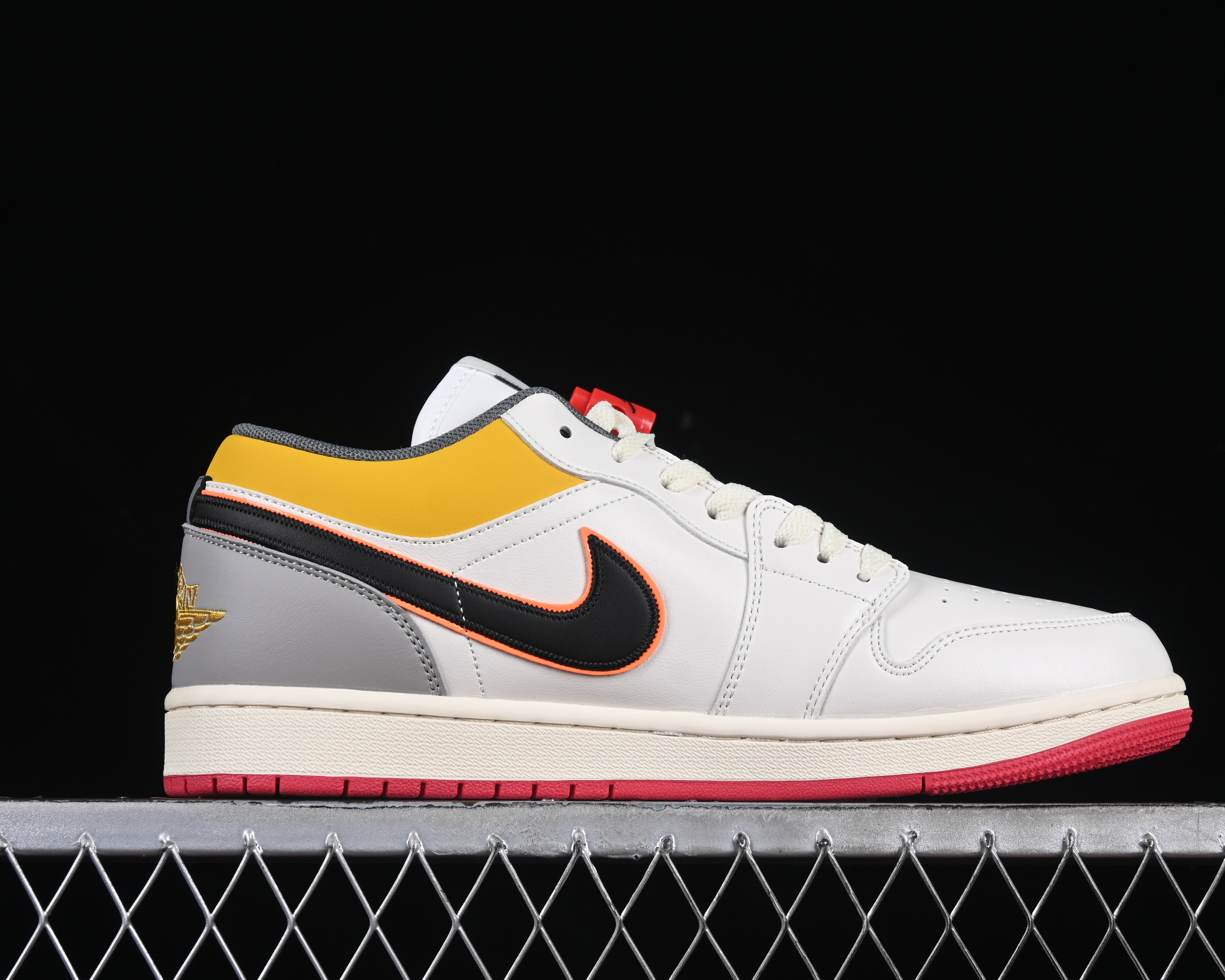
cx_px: 661
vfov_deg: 18.1
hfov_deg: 22.5
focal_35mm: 85
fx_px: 3082
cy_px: 492
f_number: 8
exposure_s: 1/80
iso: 160
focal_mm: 50
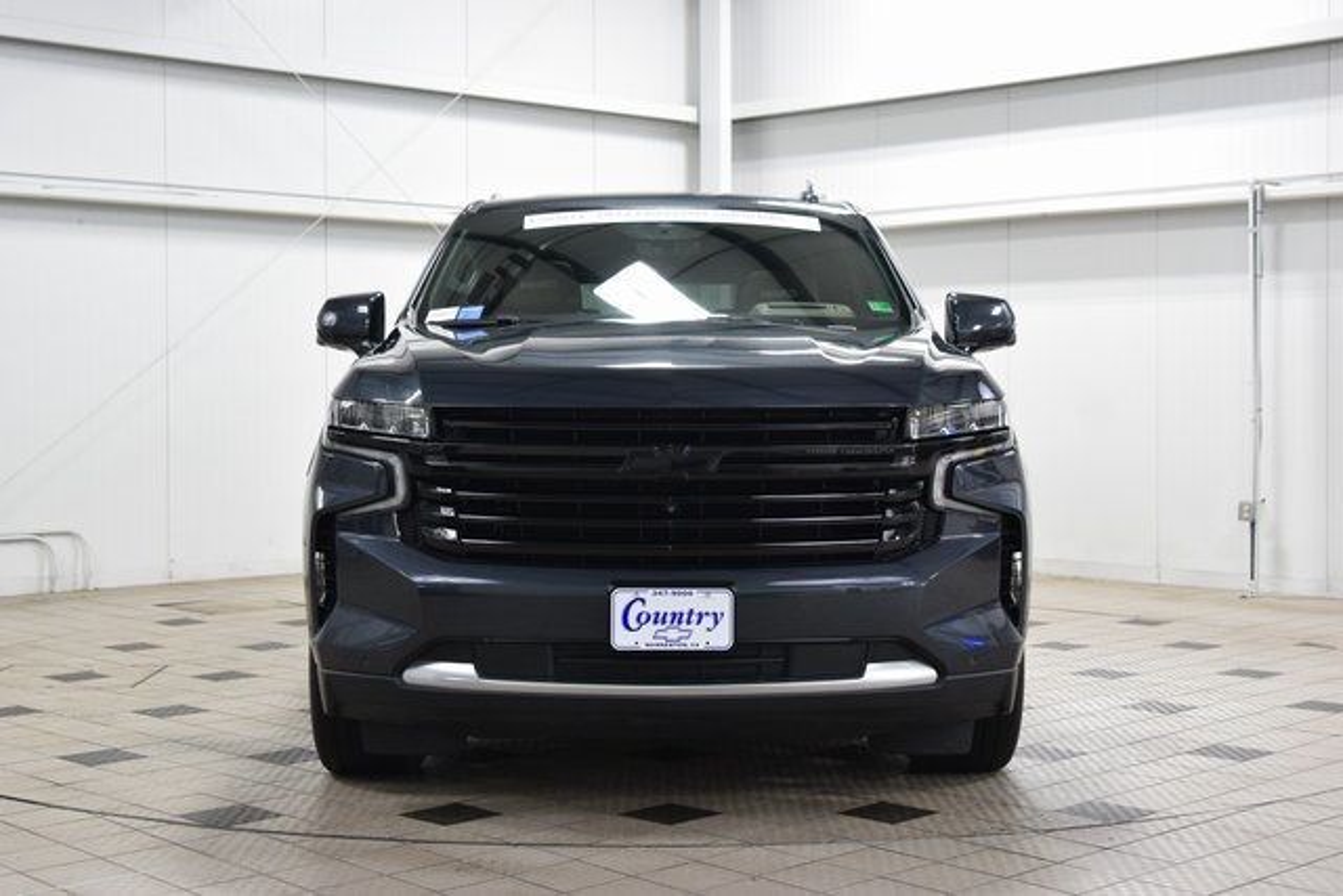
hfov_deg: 36.9
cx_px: 672
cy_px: 448
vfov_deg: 25.1
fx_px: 2015
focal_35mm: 54
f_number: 5
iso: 1600
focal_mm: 36
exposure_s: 1/60
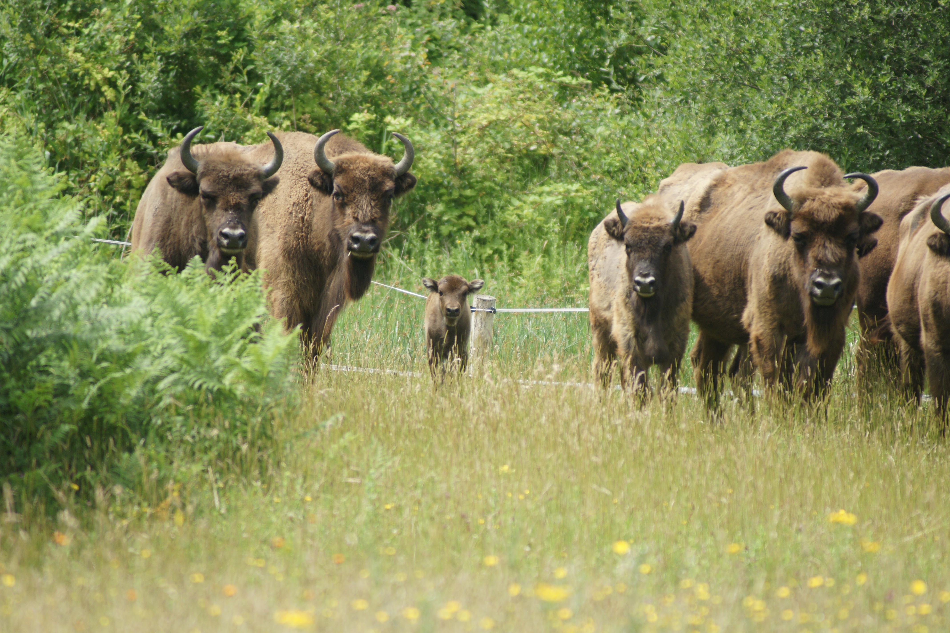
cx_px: 475
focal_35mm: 450
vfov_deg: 3.1
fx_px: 11874
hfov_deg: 4.6
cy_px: 316
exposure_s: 1/500
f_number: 5.6
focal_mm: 300
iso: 250
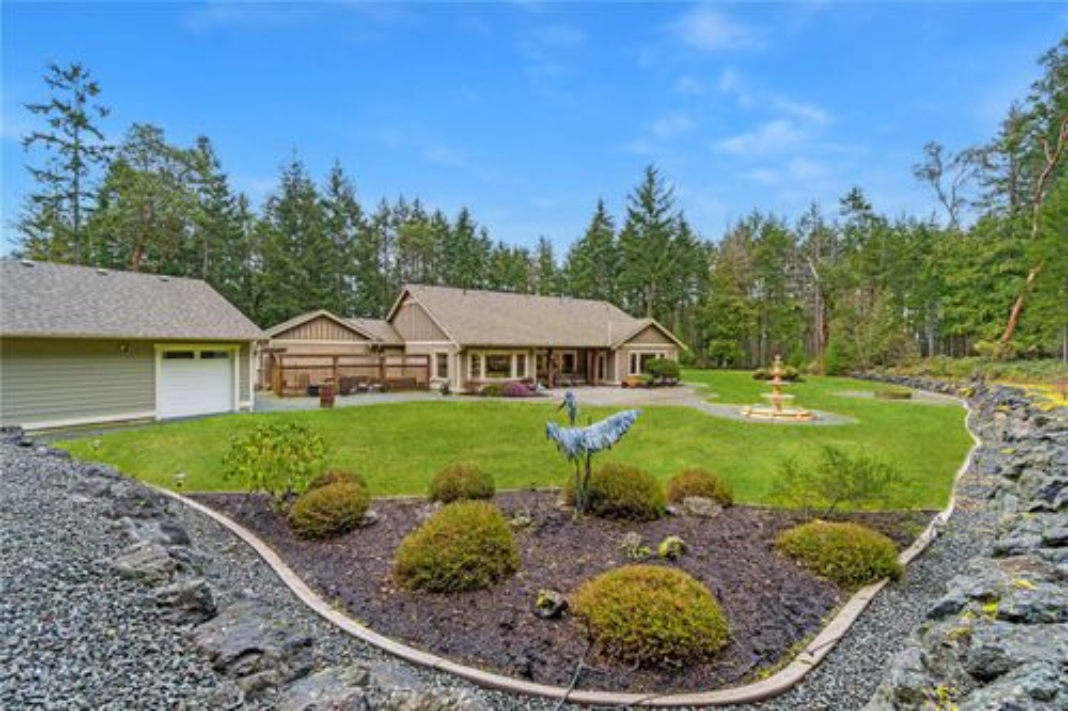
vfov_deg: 77.3
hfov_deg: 100.4
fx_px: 445
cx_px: 534
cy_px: 356
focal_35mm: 15
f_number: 9
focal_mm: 10
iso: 100
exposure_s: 1/60
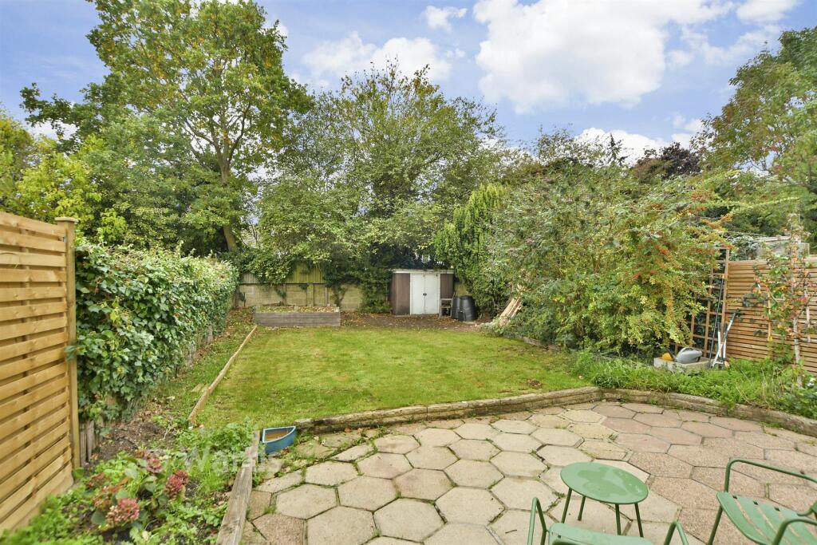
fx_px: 340
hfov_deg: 100.4
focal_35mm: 15
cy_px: 272
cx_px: 408
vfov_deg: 77.3
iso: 500
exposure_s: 1/160
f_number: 6.3
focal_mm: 10
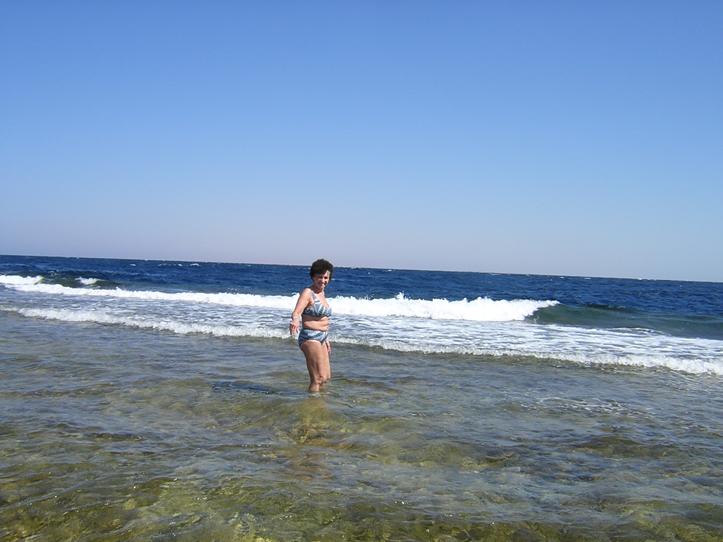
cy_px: 271
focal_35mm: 36
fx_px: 752
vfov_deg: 39.7
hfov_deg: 51.4
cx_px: 362
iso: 100
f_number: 5.2
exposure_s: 1/392
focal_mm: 4.7
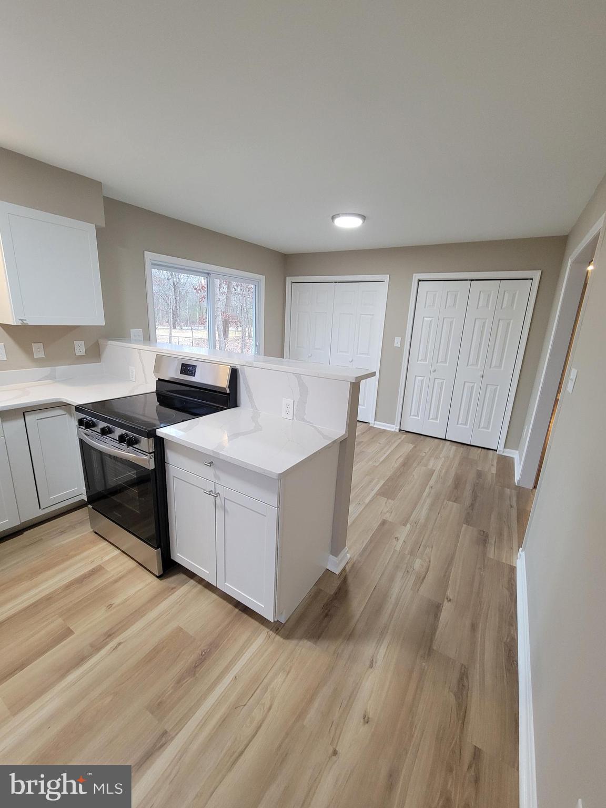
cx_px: 303
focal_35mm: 13
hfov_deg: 89.9
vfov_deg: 106.2
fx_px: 303
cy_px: 404
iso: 320
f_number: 2.2
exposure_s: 1/60
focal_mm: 2.2
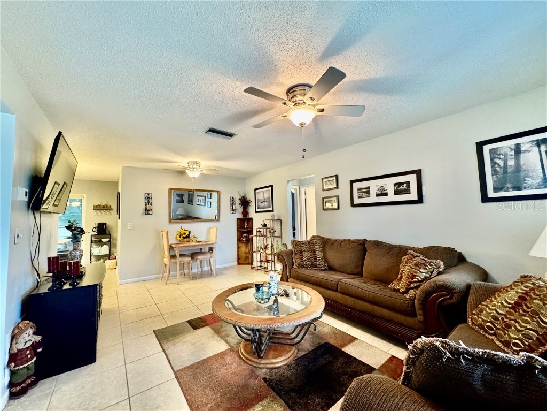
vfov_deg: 85.7
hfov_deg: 102.1
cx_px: 274
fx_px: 221
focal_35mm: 14
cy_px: 206
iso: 400
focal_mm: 2.22
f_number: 2.2
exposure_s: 1/60
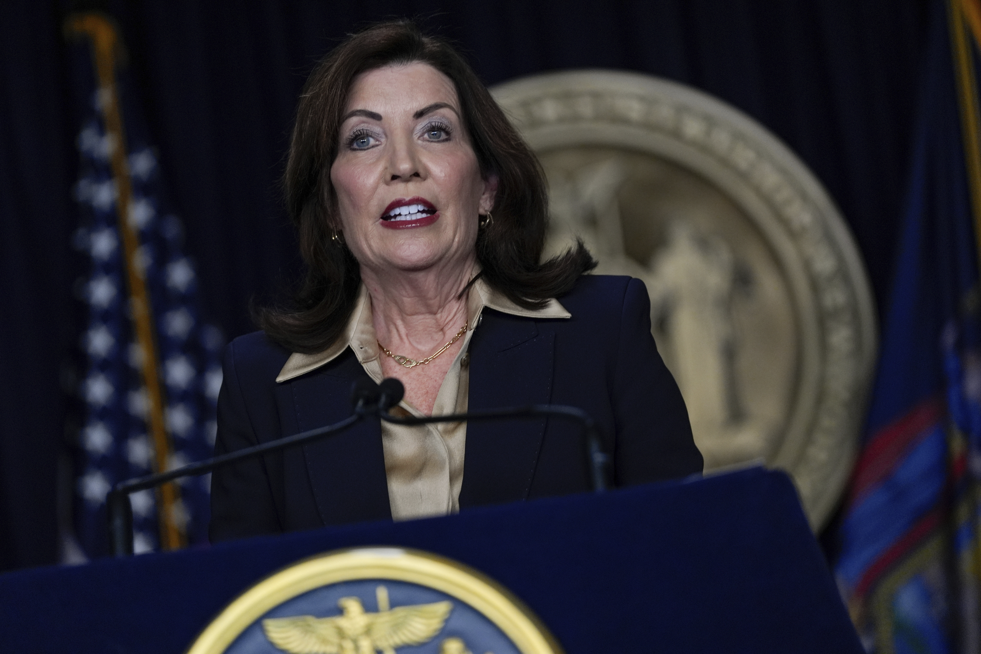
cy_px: 327
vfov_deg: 6.9
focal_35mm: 200
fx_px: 5450
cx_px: 490
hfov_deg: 10.3
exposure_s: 1/500
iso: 1600
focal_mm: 200
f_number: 2.8
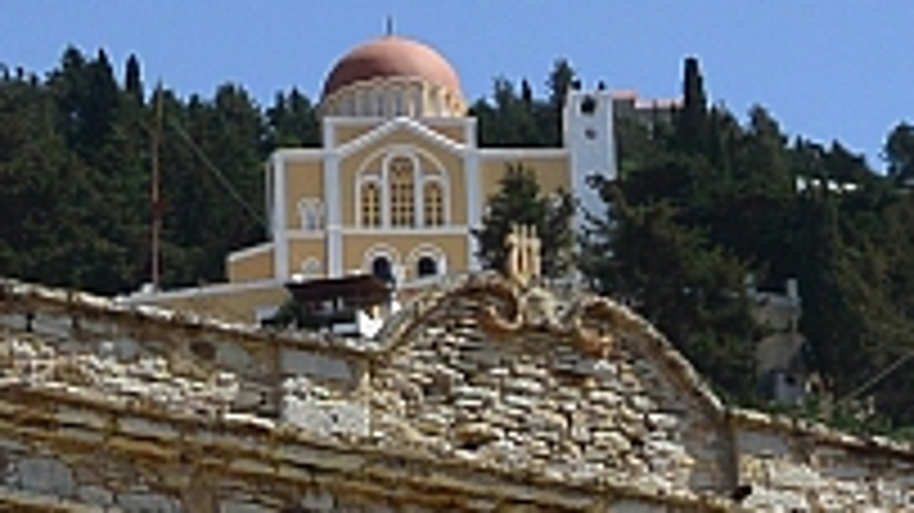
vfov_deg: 5.8
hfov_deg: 10.5
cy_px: 907
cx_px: 297
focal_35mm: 206
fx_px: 4991
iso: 160
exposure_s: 1/1250
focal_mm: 14.5
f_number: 5
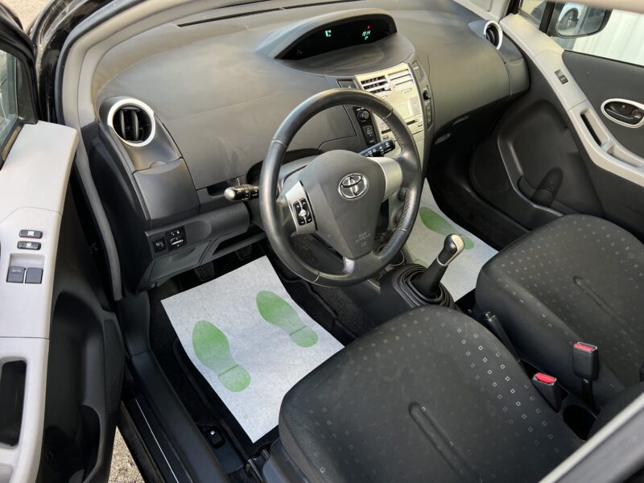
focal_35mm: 26
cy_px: 242
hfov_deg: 67.3
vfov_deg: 53.1
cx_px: 322
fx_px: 484
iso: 100
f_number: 1.5
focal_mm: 5.7
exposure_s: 1/121
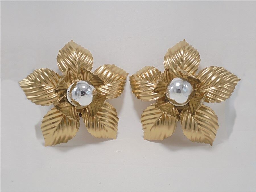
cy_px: 96
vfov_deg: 37.7
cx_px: 128
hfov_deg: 49.0
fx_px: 281
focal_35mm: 38
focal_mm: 6.9
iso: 100
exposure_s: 1/50
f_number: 4.2
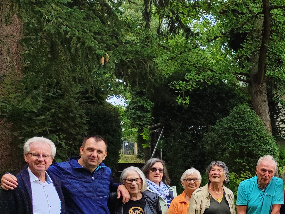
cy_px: 198
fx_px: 519
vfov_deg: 22.6
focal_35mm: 63
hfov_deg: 27.0
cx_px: 346
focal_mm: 5.59
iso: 50
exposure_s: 1/669
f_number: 1.88
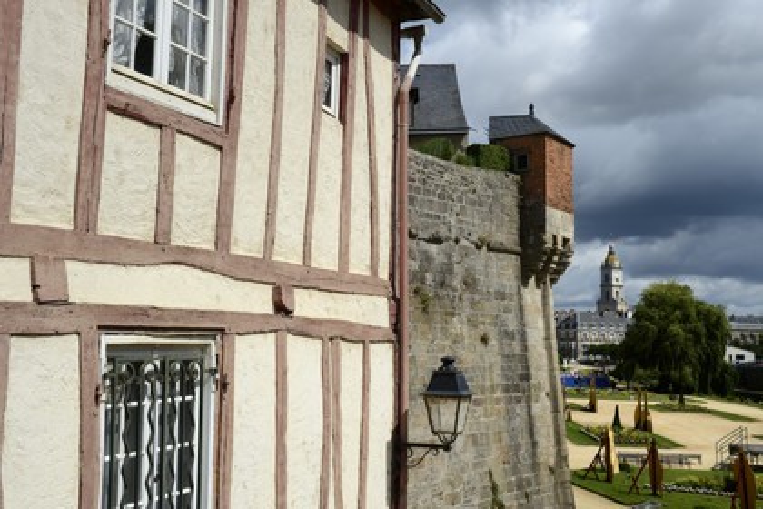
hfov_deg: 43.6
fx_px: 954
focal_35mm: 45
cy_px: 254
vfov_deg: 29.9
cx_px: 382
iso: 200
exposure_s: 1/200
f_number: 16
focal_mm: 45
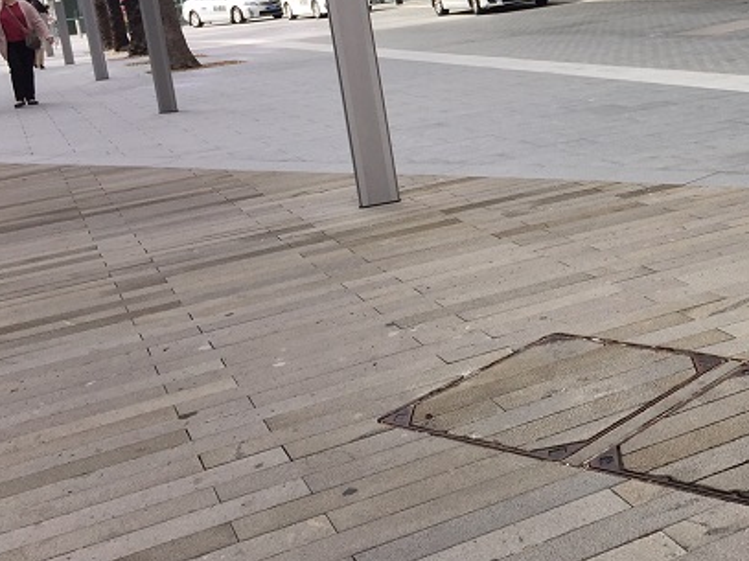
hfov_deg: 31.9
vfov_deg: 25.1
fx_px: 1233
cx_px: 697
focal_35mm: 57
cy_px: 97
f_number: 2.2
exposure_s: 1/501
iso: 32
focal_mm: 4.15
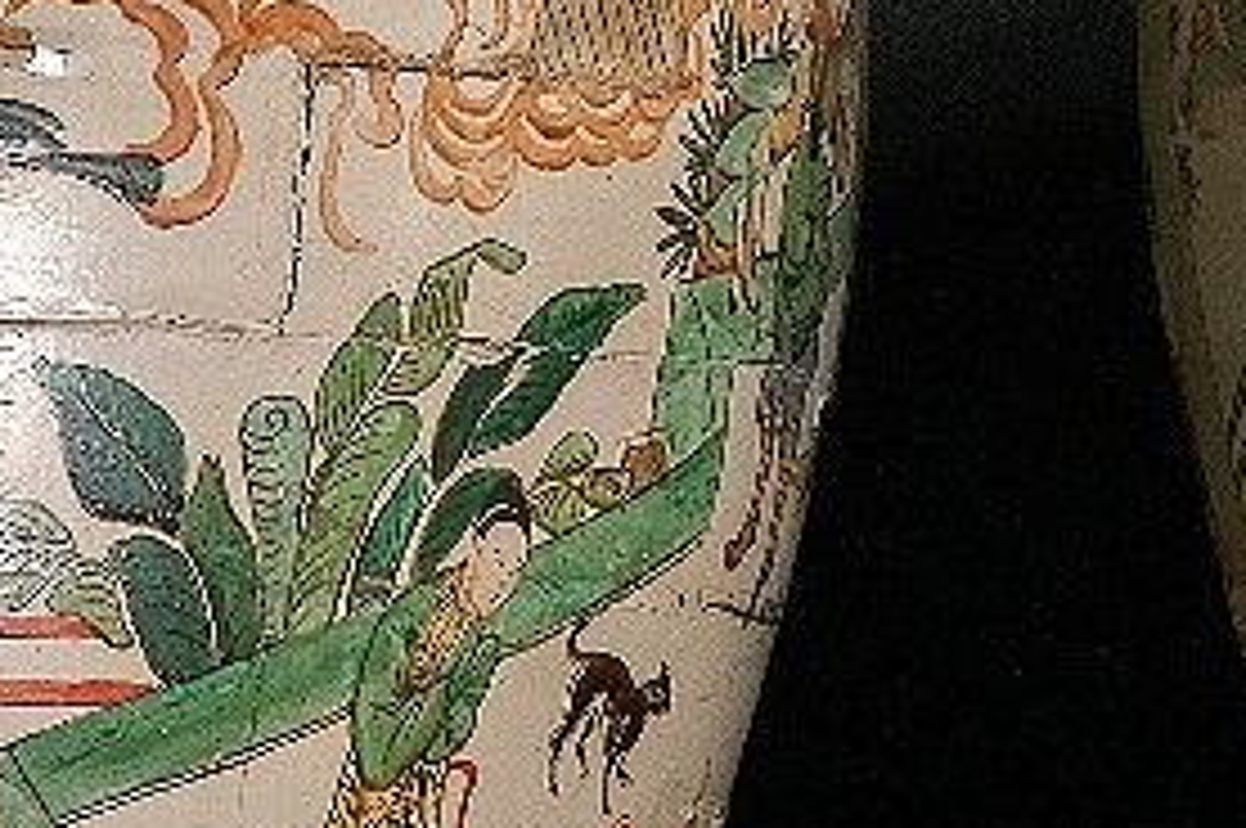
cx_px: 589
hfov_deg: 7.7
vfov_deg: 5.1
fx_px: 9299
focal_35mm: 269
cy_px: 675
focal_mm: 41.1
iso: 200
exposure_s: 1/250
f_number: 14
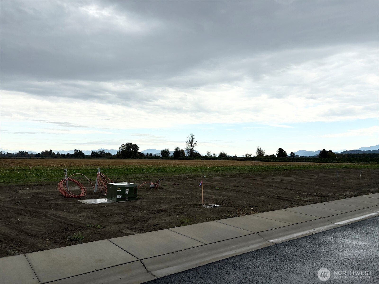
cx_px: 190
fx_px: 285
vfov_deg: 53.1
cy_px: 142
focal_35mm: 26
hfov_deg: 67.3
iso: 50
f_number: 1.6
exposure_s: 1/1953
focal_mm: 5.96
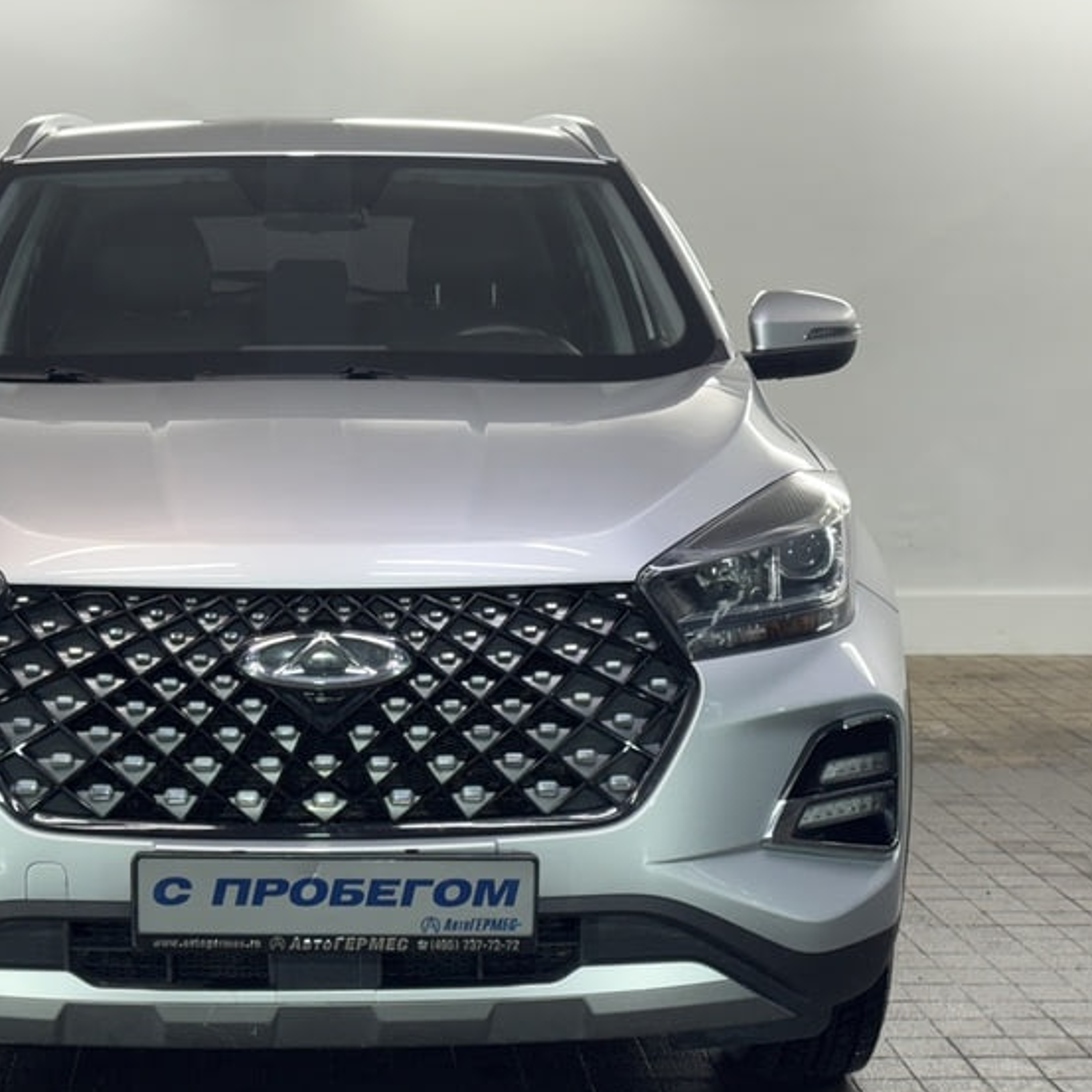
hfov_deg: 24.9
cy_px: 645
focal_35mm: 69
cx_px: 350
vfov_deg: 25.0
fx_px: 2463
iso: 64
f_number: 1.78
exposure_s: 1/100
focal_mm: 6.76
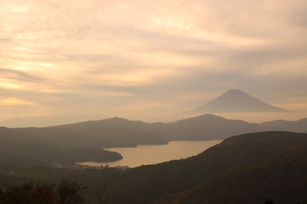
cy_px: 102
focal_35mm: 48
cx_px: 154
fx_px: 409
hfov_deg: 41.2
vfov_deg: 28.0
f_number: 8
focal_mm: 32
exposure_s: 1/250
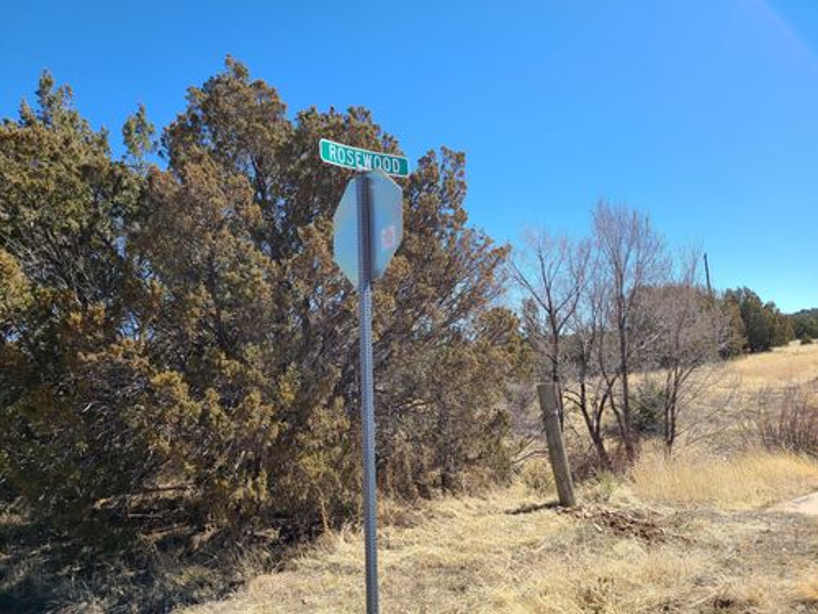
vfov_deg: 53.1
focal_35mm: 26
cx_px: 409
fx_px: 614
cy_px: 307
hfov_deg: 67.3
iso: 40
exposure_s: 1/1387
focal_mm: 5.4
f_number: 1.8
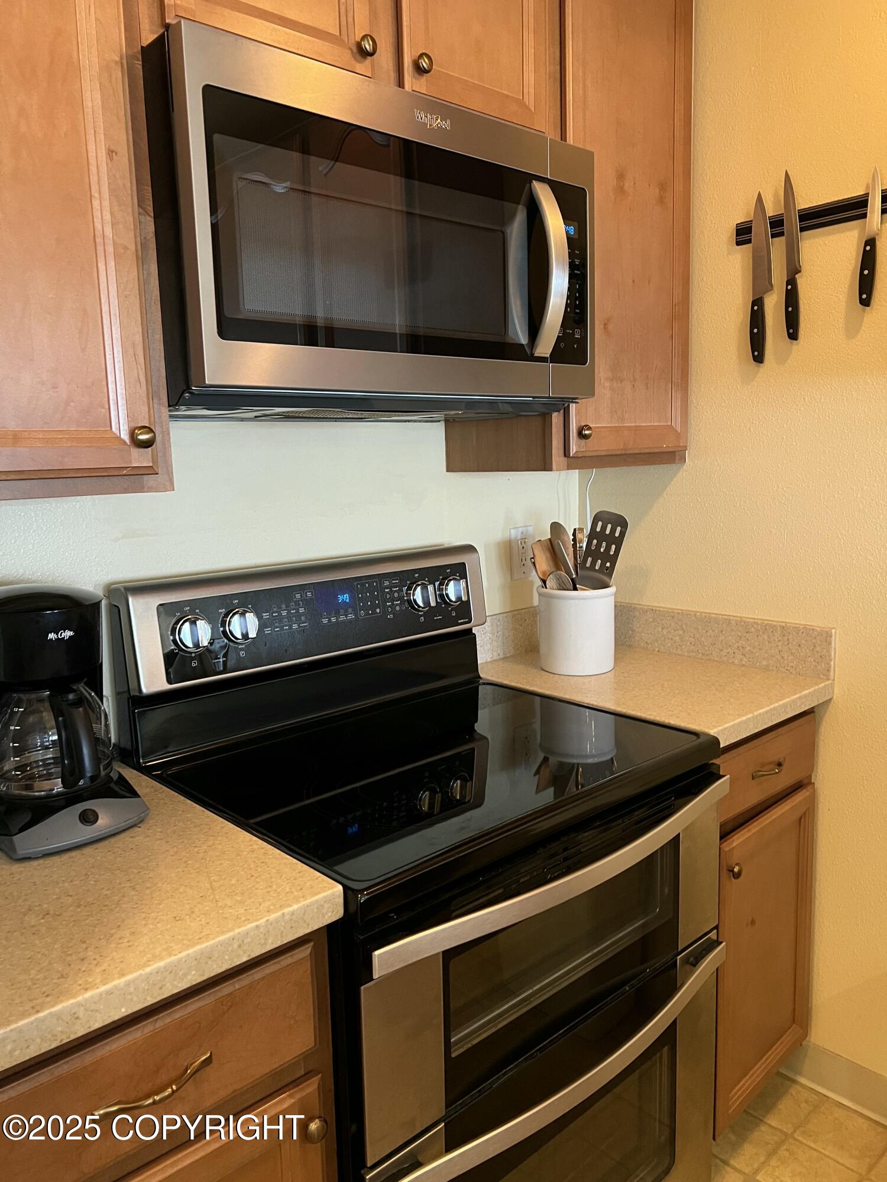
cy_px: 591
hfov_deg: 53.1
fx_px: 888
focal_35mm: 26
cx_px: 444
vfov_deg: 67.3
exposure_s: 1/40
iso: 400
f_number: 1.5
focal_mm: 5.7
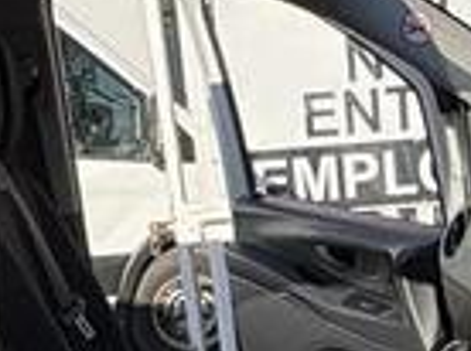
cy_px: 412
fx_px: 1236
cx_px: 365
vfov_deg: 15.6
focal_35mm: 91
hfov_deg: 21.4
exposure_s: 1/1034
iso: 40
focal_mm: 2.22
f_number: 2.2
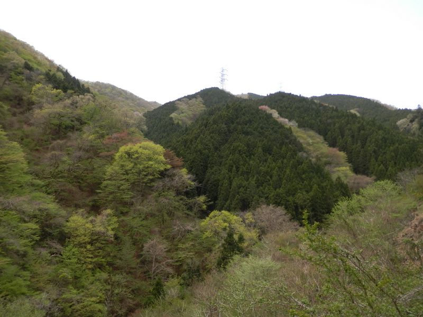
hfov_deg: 69.4
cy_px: 158
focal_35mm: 25
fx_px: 305
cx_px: 212
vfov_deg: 54.9
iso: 80
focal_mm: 4.5
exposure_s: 1/200
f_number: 3
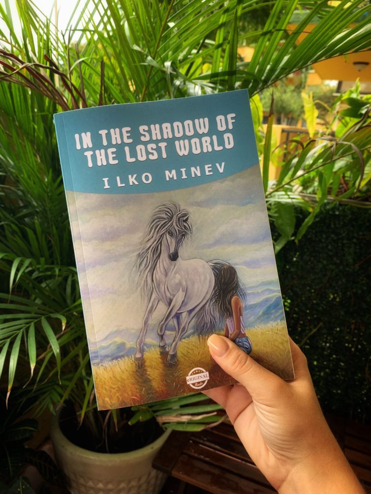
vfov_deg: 67.3
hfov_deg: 53.1
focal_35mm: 26
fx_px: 372
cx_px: 186
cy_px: 247
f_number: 1.8
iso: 40
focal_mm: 4.25
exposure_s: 1/121
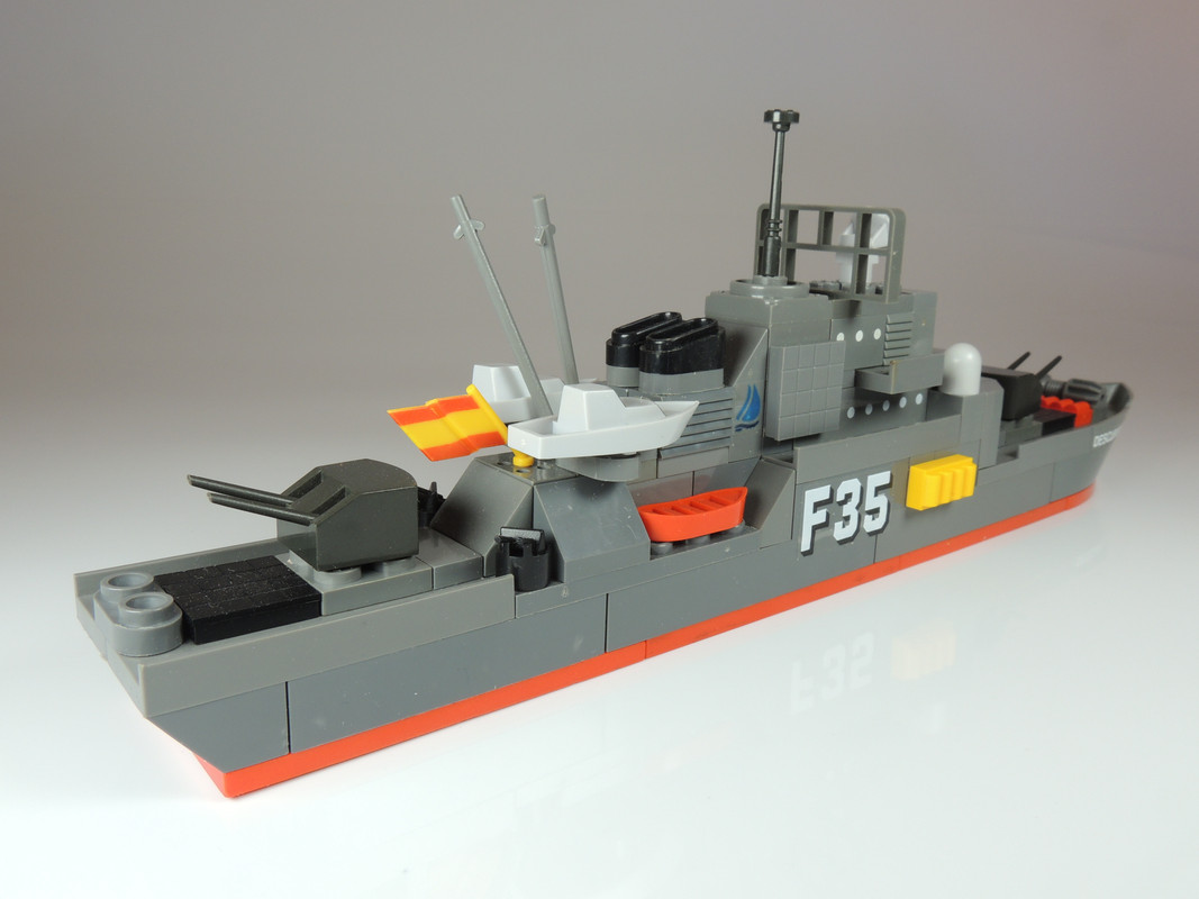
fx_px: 1039
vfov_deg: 46.8
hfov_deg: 60.0
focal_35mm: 30
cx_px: 600
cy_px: 450
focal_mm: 5.3
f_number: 6.2
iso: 100
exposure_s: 1/20
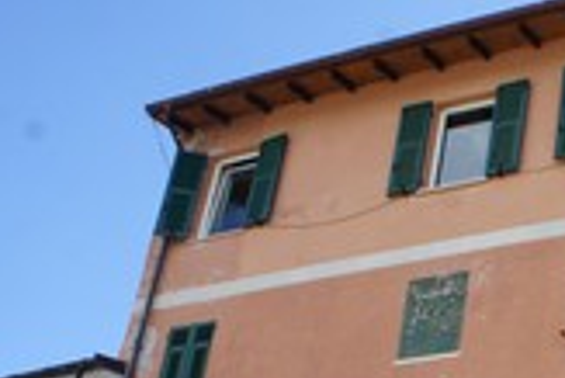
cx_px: 672
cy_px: 465
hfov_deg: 24.2
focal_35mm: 76
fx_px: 1194
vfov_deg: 17.1
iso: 200
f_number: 11
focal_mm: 18
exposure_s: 1/125
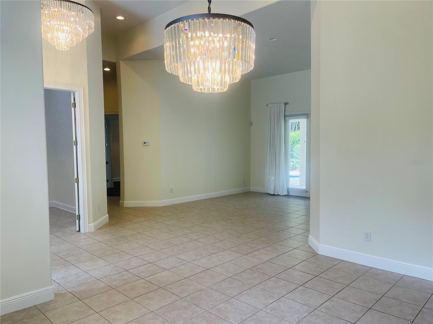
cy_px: 162
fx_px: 313
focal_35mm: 25
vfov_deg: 54.9
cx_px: 216
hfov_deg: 69.4
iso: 32
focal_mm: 5.1
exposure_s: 1/129
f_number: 1.6
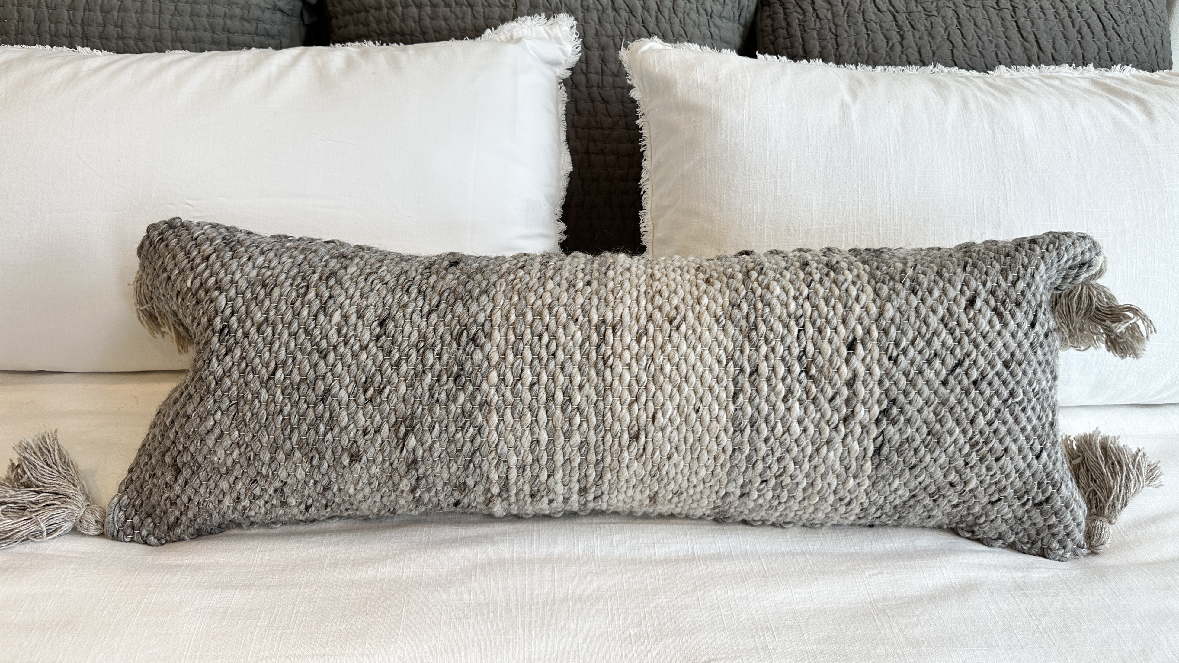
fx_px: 844
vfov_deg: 42.5
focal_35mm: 27
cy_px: 237
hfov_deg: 69.9
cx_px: 592
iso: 64
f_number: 1.78
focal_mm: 6.86
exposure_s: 1/138
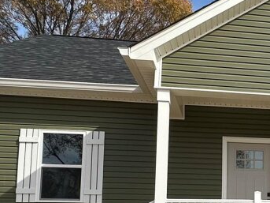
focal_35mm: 49
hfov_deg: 34.6
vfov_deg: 28.2
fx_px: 382
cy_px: 194
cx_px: 283
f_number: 2.2
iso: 40
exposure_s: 1/1575
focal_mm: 2.22
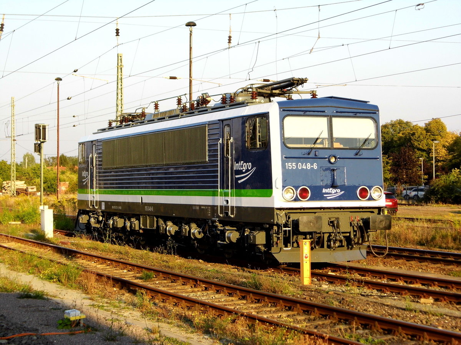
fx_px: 1079
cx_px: 230
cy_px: 172
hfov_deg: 24.1
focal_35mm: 81
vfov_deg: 18.2
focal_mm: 14.6
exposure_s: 1/279
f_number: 4.2
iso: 100
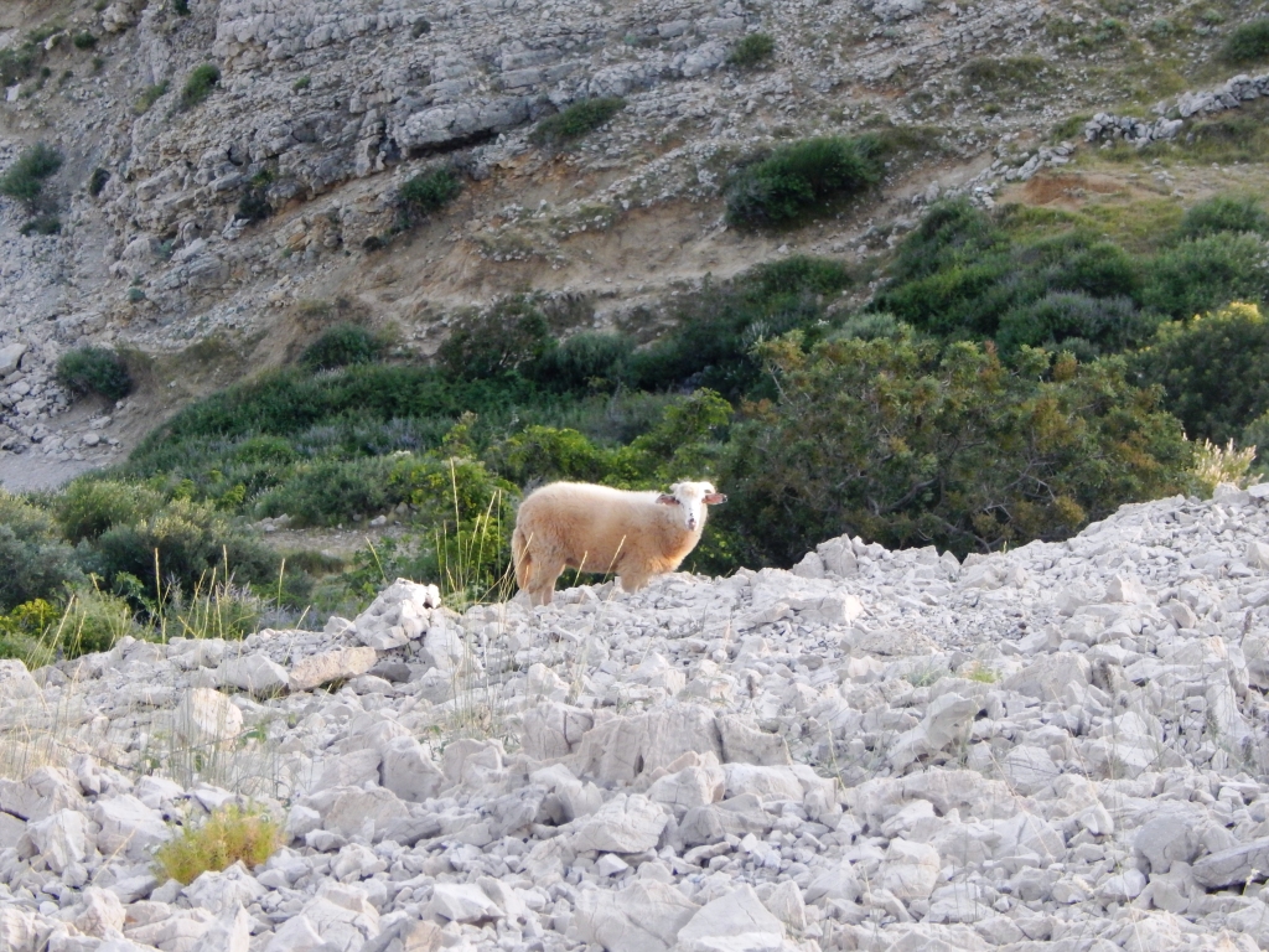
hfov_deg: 10.9
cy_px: 476
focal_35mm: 182
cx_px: 634
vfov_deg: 8.2
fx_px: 6672
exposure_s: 1/60
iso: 125
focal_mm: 32.8
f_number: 5.3
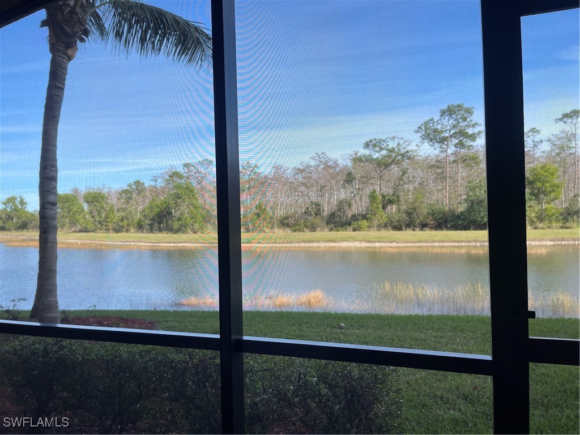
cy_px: 218
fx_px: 419
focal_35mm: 25
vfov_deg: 54.9
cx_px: 290
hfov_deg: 69.4
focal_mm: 5.1
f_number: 1.6
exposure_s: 1/1078
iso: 32
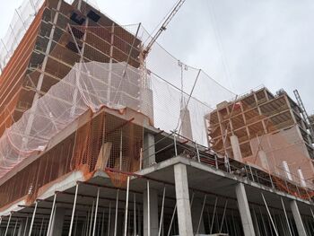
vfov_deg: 53.1
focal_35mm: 26
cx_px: 157
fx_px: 236
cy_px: 118
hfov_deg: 67.3
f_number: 1.6
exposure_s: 1/1287
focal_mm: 5.96
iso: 50
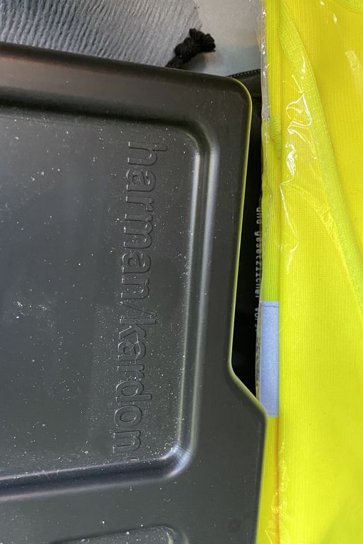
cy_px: 282
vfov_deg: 57.2
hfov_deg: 39.5
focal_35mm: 33
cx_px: 122
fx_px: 499
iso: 640
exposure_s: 1/30
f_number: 1.6
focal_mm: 4.2
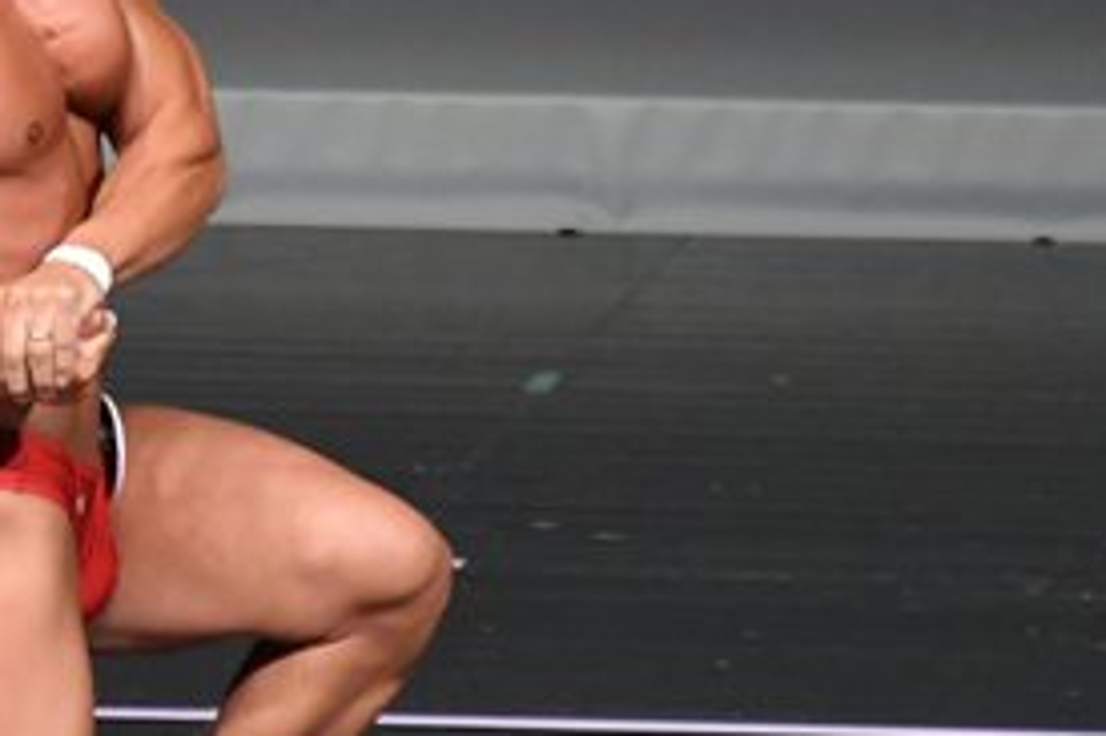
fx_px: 38900
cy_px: 217
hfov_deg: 1.6
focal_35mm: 1267
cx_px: 10
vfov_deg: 1.1
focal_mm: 300
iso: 4000
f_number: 5.6
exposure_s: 1/400
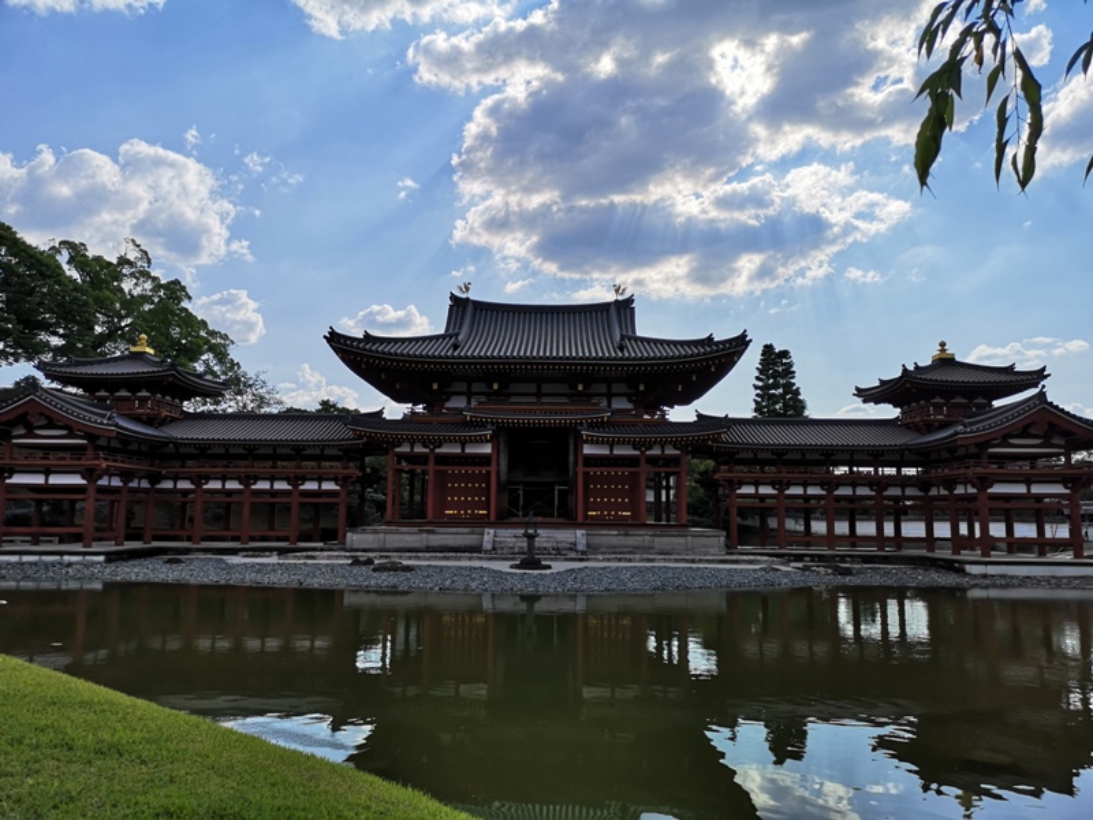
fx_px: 853
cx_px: 546
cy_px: 410
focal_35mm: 27
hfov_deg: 65.3
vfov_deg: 51.4
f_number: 1.8
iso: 50
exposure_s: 1/5848
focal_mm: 3.95
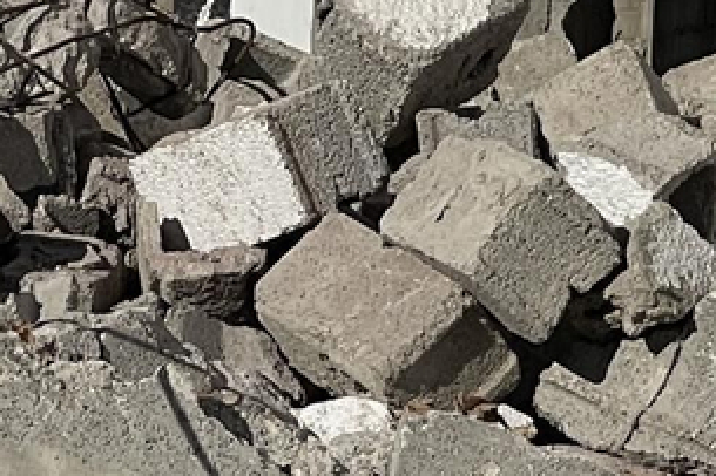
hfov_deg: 5.9
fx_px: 6937
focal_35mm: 349
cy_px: -237
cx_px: 481
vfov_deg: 3.9
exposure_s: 1/4386
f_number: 2.2
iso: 20
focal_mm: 7.5
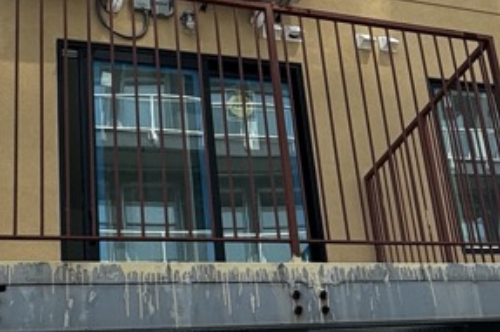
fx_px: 986
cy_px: 179
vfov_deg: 19.2
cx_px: 497
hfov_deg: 26.9
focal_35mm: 71
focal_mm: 2.22
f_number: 2.2
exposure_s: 1/620
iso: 40
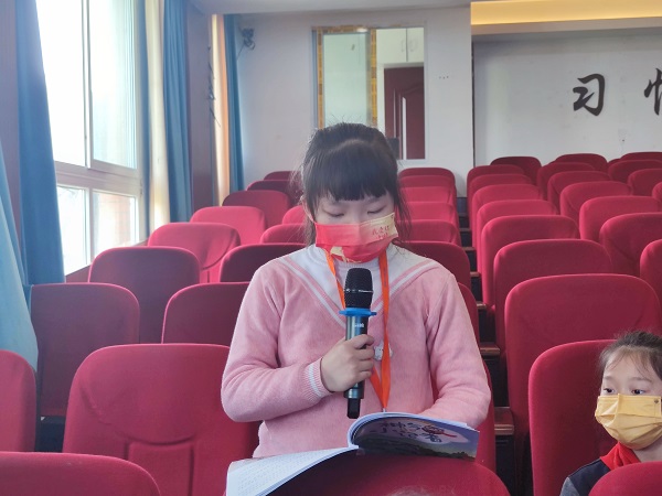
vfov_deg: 29.1
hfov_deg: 38.2
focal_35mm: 50
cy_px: 248
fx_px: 956
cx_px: 331
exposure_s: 1/100
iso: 102
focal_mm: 6.72
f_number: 1.69
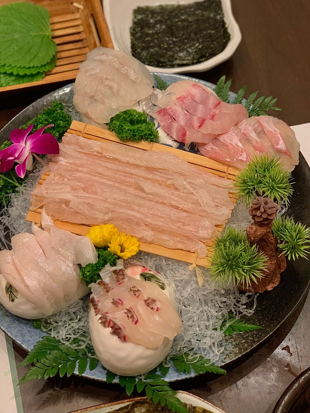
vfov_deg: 32.6
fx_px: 704
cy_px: 180
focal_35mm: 59
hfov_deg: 24.8
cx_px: 135
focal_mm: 6
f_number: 2.4
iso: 200
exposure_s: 1/60
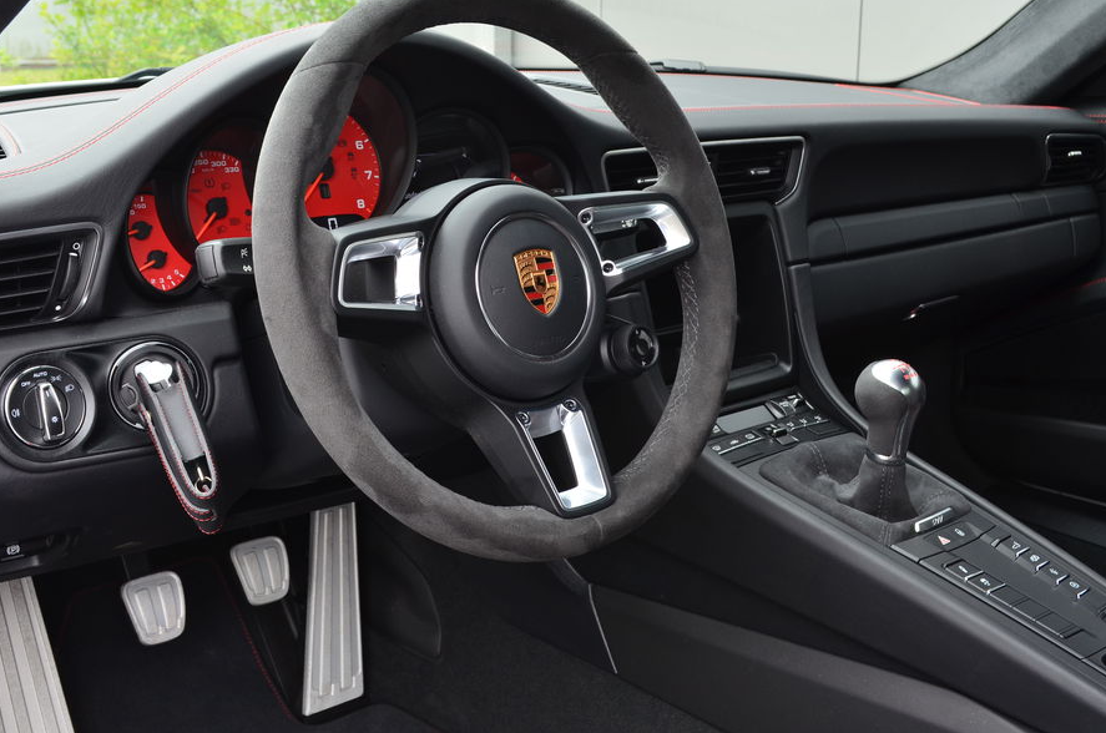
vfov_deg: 29.7
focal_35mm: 45
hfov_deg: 43.6
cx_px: 491
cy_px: 319
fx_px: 1380
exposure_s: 1/60
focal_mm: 26
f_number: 8
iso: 400
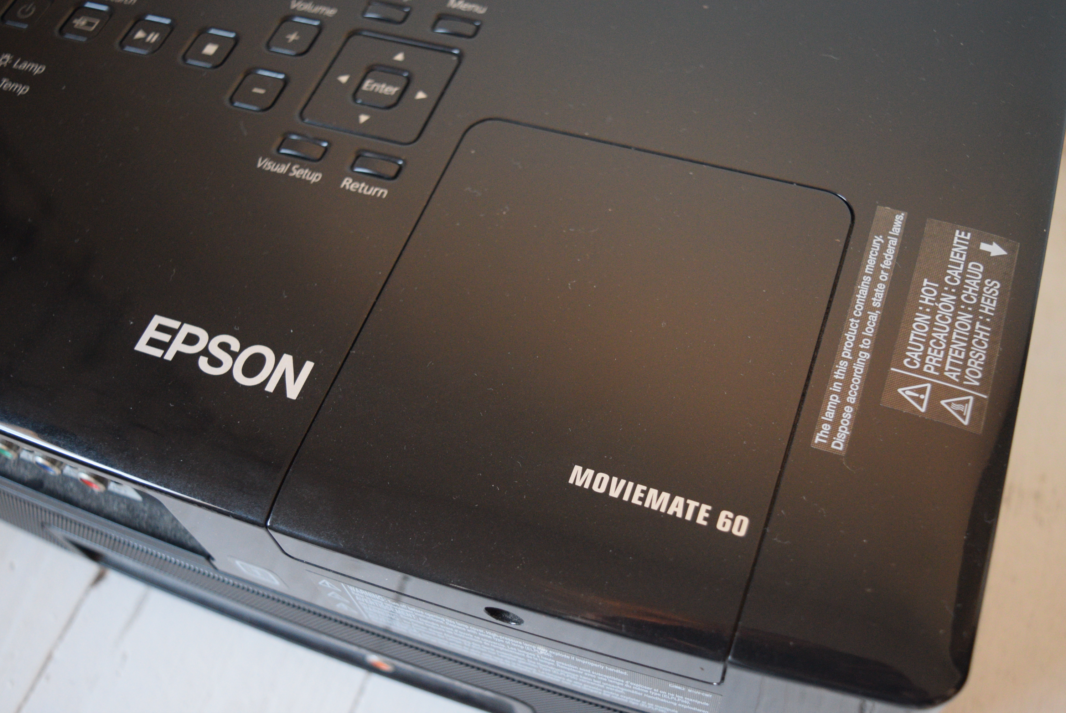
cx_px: 533
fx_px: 1156
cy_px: 356
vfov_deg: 34.3
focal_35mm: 39
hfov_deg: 49.5
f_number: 4
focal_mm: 26
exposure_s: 1/60
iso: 2000
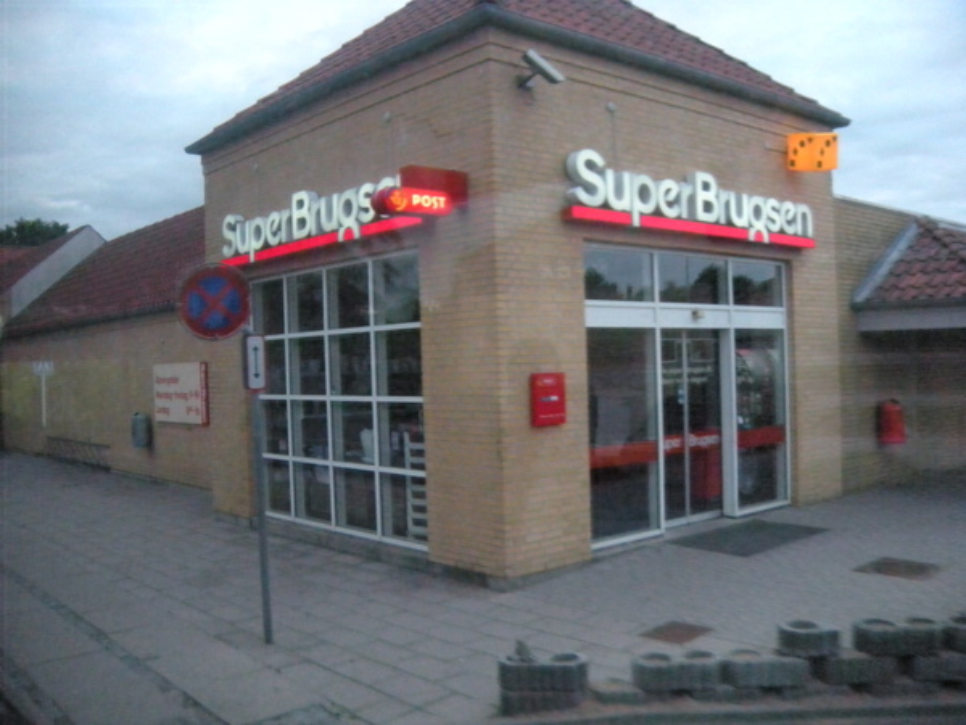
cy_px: 362
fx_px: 977
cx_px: 483
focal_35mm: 35
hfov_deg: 52.6
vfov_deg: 40.7
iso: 800
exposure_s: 1/123
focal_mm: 5.9
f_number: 3.8
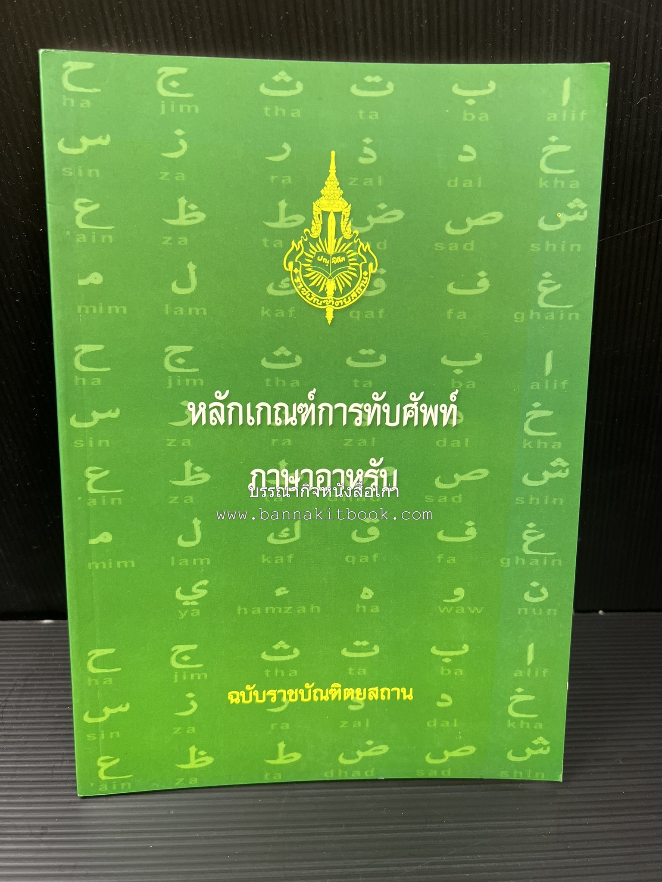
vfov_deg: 67.3
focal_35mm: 26
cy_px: 441
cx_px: 331
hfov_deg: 53.1
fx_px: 663
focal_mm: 5.7
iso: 125
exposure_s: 1/100
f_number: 1.5
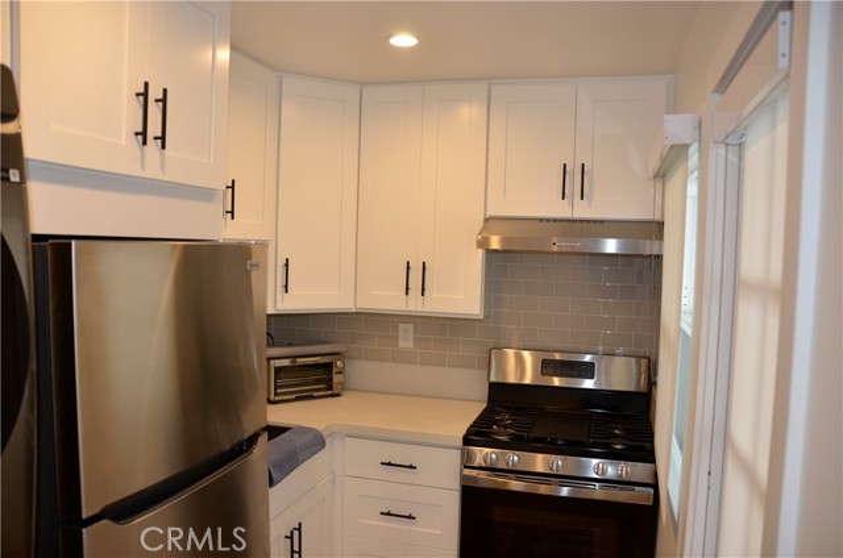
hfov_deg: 67.5
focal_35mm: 27
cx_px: 422
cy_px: 279
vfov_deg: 47.7
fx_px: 631
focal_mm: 18
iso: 400
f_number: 3.5
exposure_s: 1/100
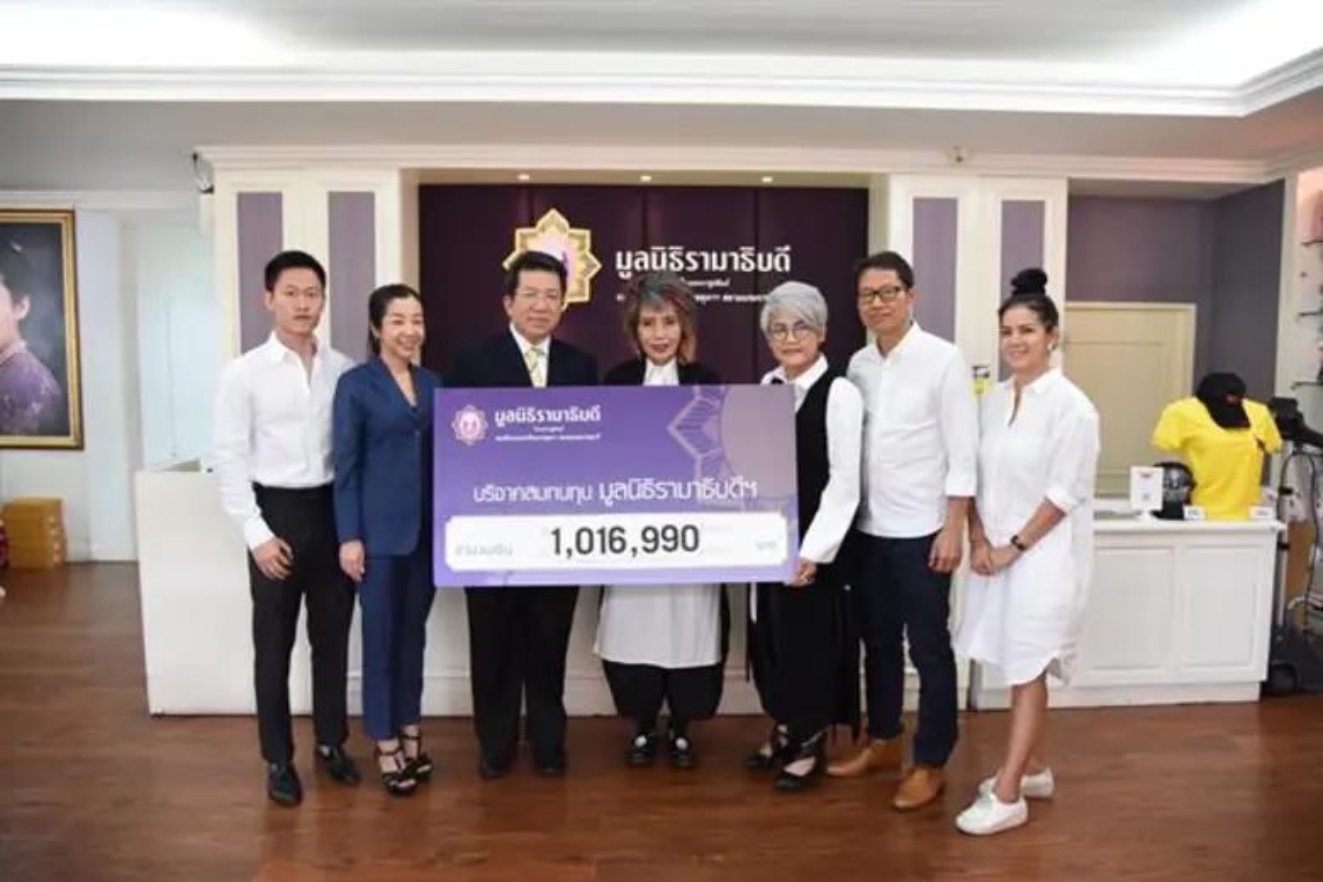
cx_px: 662
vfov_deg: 53.1
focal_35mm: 24
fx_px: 882
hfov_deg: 73.7
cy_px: 441
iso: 2500
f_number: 4
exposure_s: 1/125
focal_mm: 24
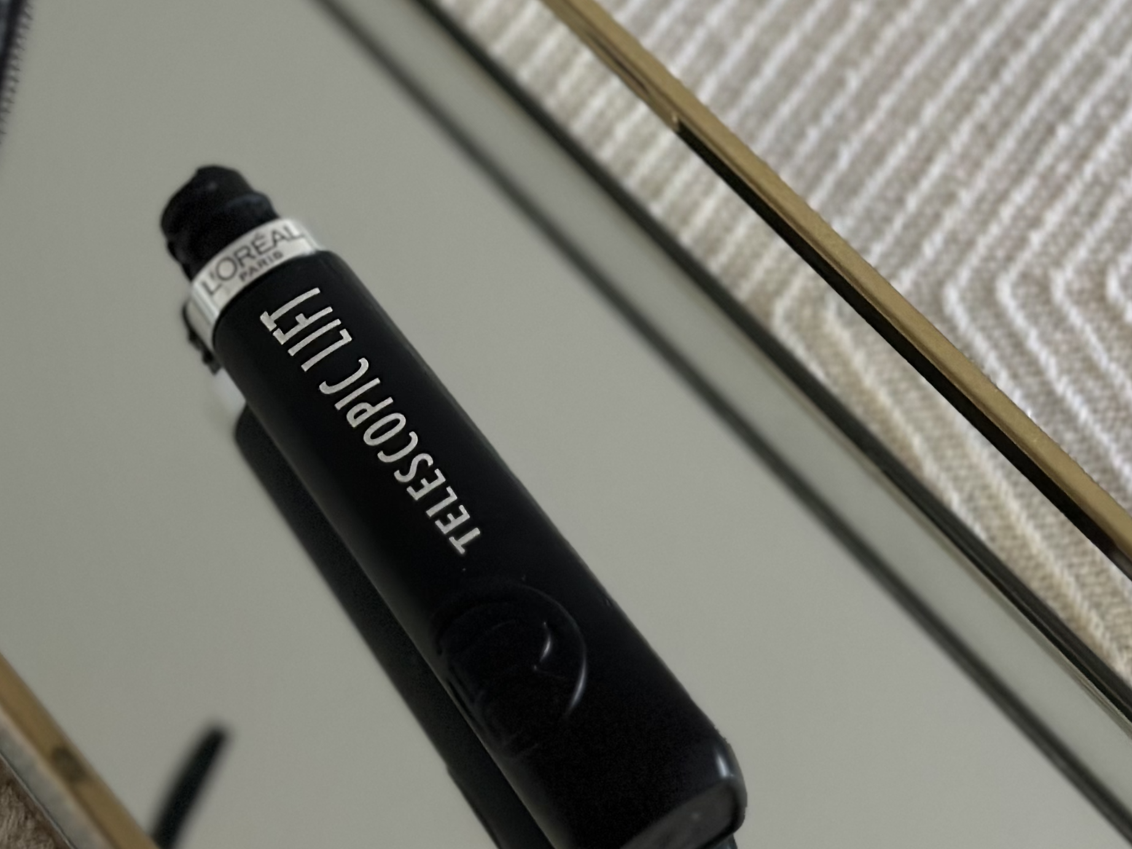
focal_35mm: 105
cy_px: 161
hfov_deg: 18.6
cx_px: 332
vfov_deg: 14.0
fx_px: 3433
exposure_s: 1/60
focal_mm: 6.86
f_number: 1.78
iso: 320
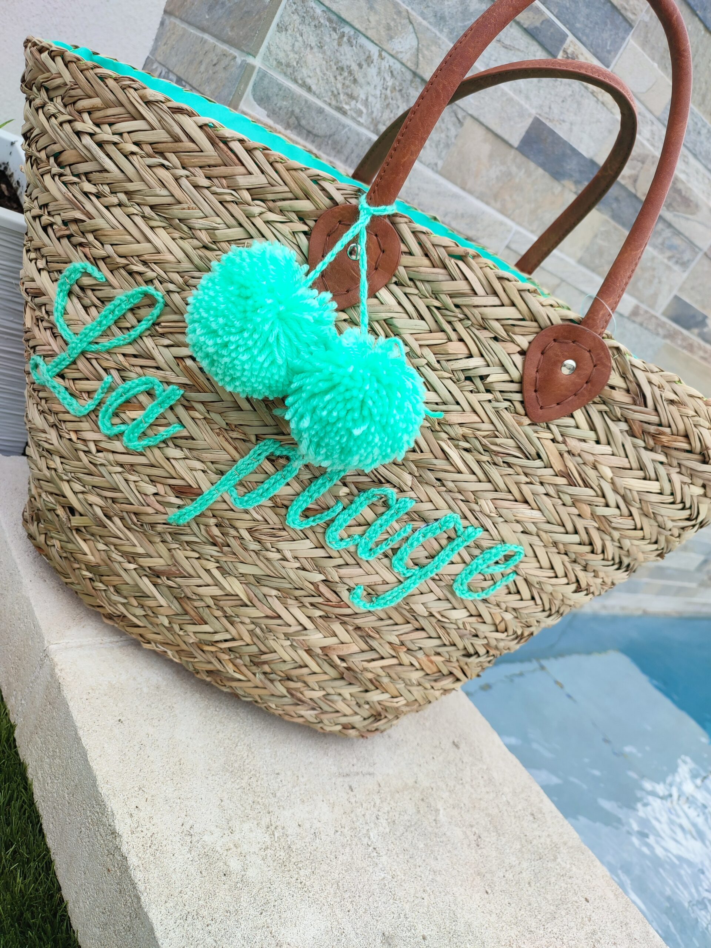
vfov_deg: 69.4
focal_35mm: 25
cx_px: 356
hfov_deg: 54.9
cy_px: 474
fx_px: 685
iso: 50
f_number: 1.9
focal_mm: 6.04
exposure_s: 1/215
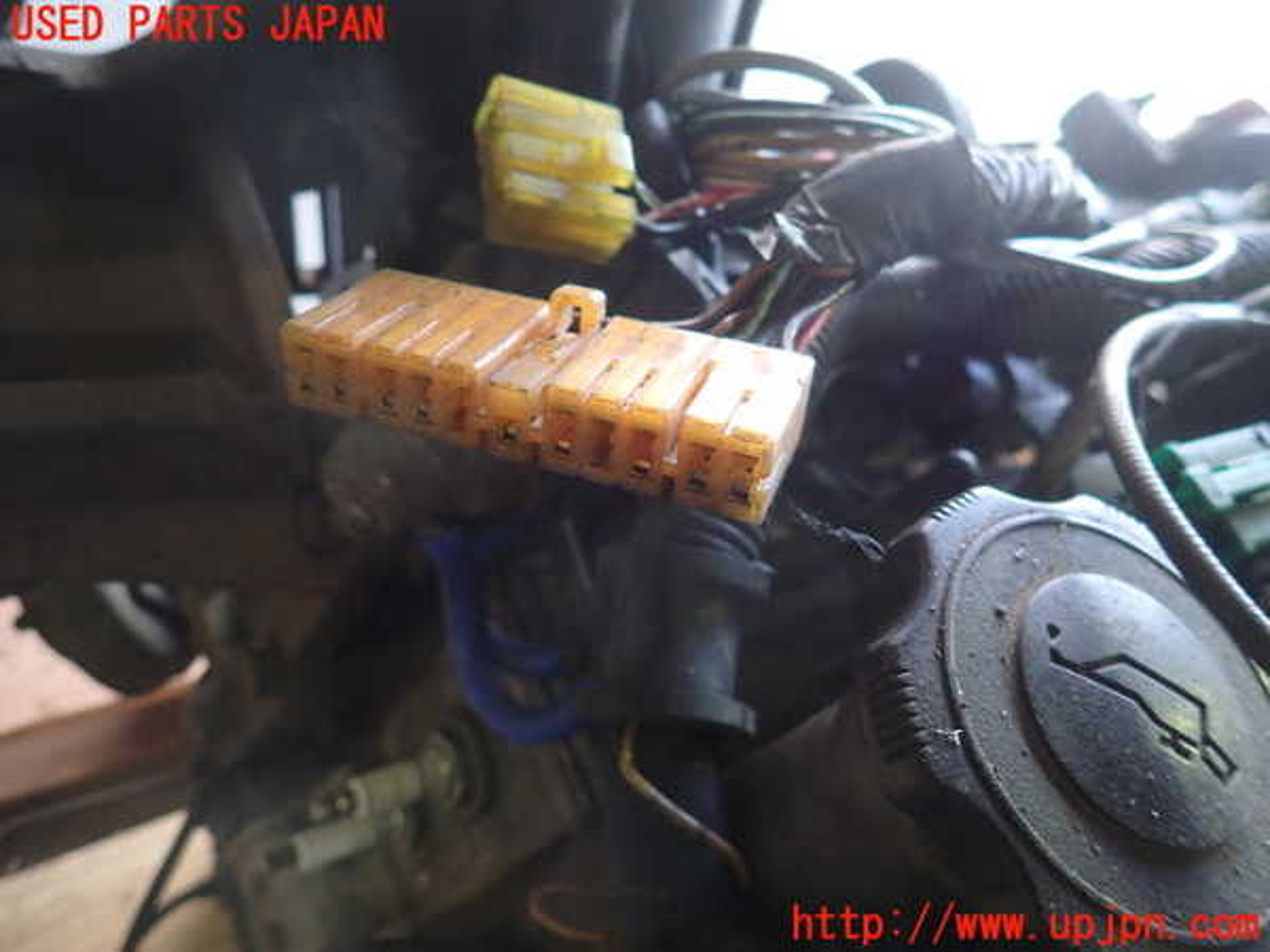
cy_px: 476
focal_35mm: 25
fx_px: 917
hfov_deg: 69.4
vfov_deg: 54.9
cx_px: 635
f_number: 2
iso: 200
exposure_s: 1/50
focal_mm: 4.5
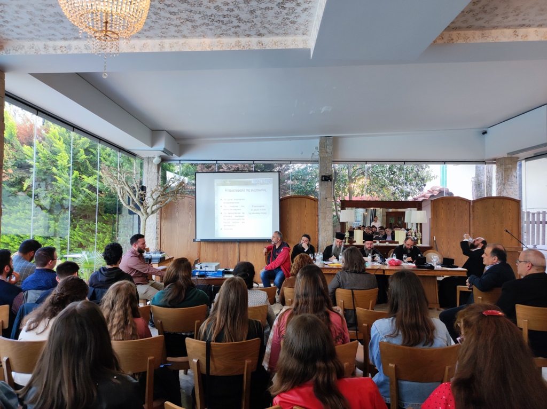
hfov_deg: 69.4
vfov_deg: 54.8
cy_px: 204
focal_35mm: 25
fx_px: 395
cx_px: 274
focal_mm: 4.7
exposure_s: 1/60
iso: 149
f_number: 1.79
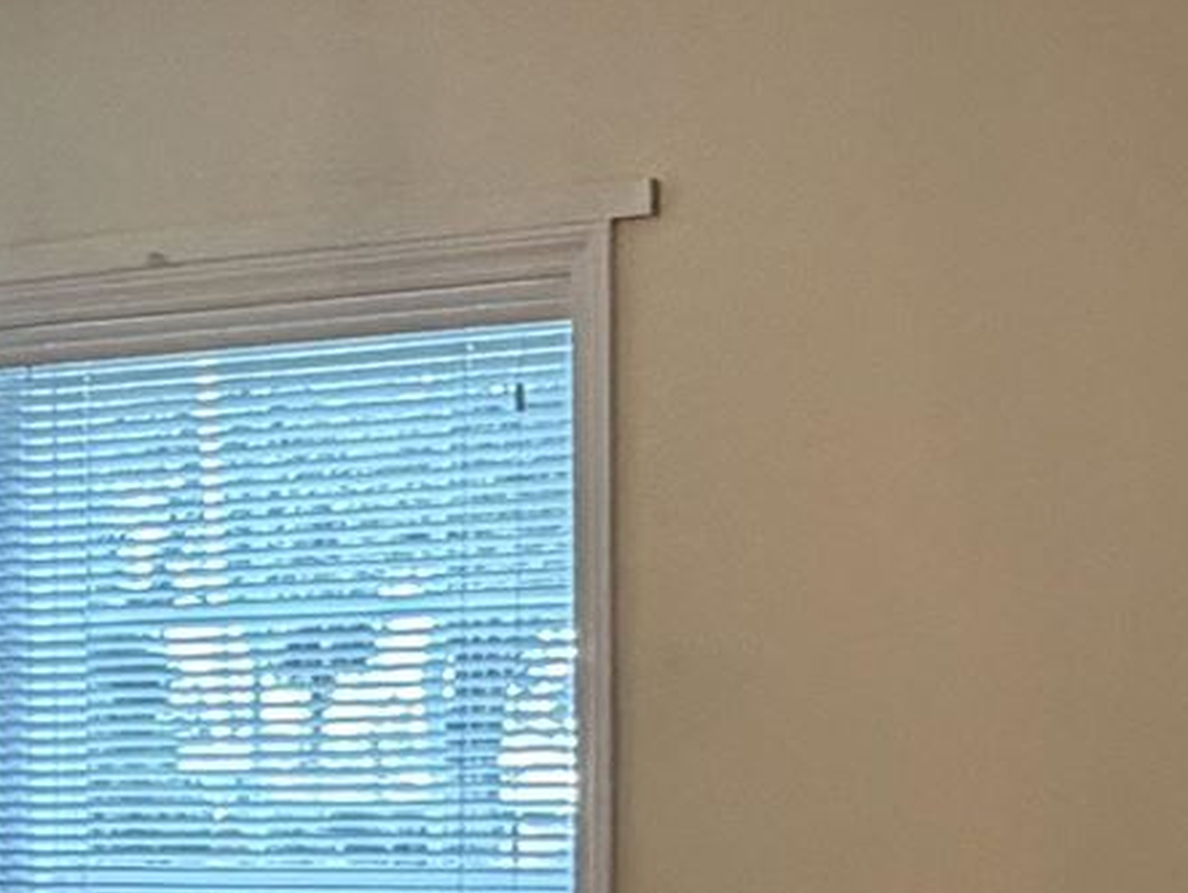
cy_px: 1191
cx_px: 314
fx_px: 3332
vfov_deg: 14.6
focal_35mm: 97
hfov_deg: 20.1
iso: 200
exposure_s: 1/60
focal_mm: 2.22
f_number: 2.2
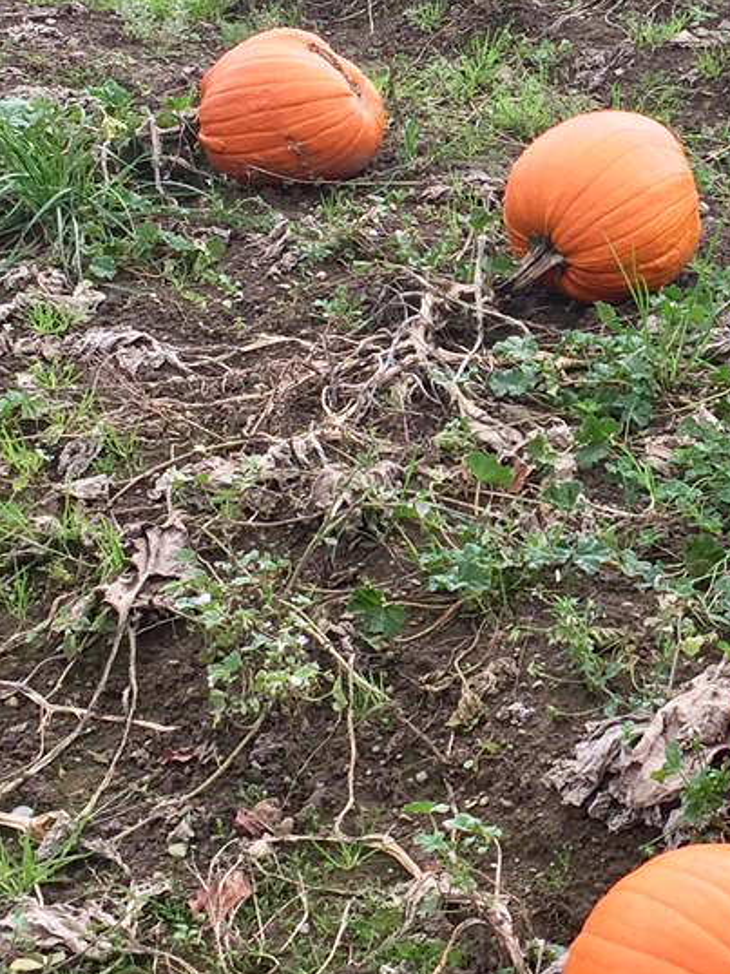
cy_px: 387
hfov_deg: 16.5
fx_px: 2476
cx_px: 701
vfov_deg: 22.2
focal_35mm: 88
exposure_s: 1/482
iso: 32
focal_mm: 4.15
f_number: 2.2
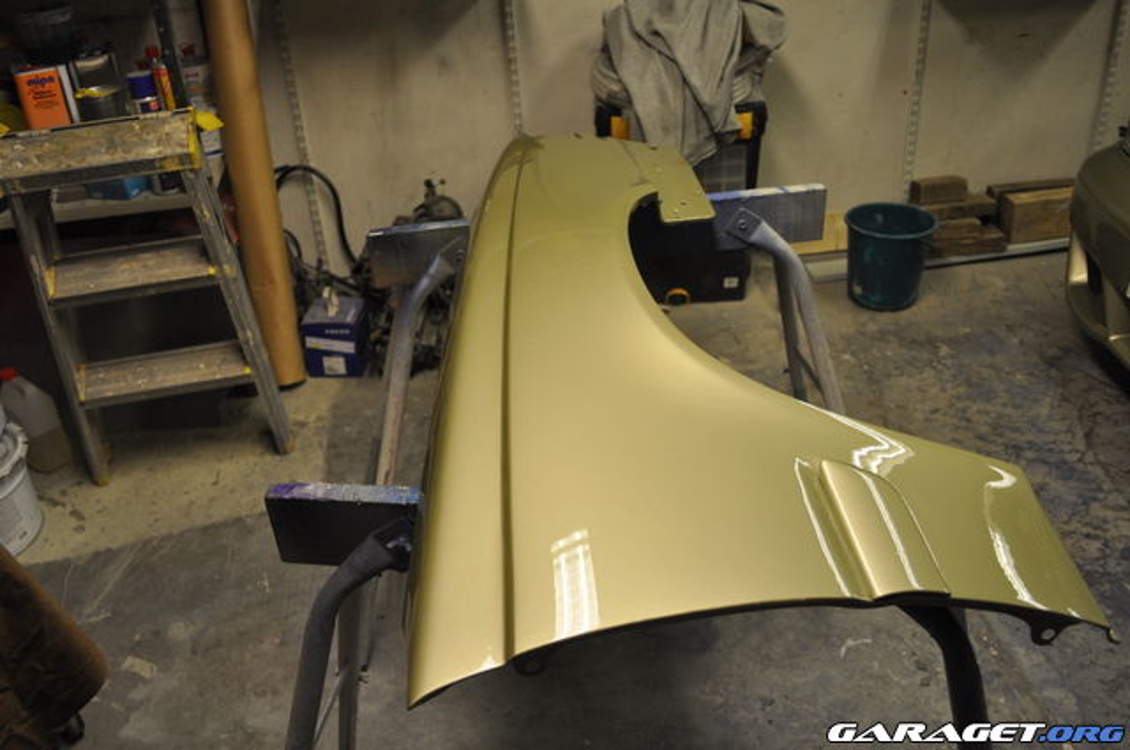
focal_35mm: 33
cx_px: 565
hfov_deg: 57.3
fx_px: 1035
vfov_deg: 39.9
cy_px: 375
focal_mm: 22
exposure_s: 1/60
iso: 400
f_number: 4
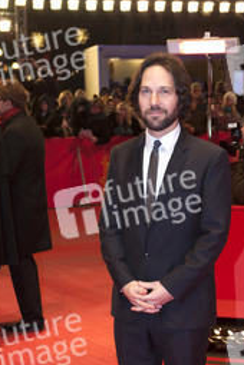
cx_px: 170
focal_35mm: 91
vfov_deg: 22.2
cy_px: 276
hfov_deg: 15.0
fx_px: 925
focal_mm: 58
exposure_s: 1/160
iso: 1000
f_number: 4.5
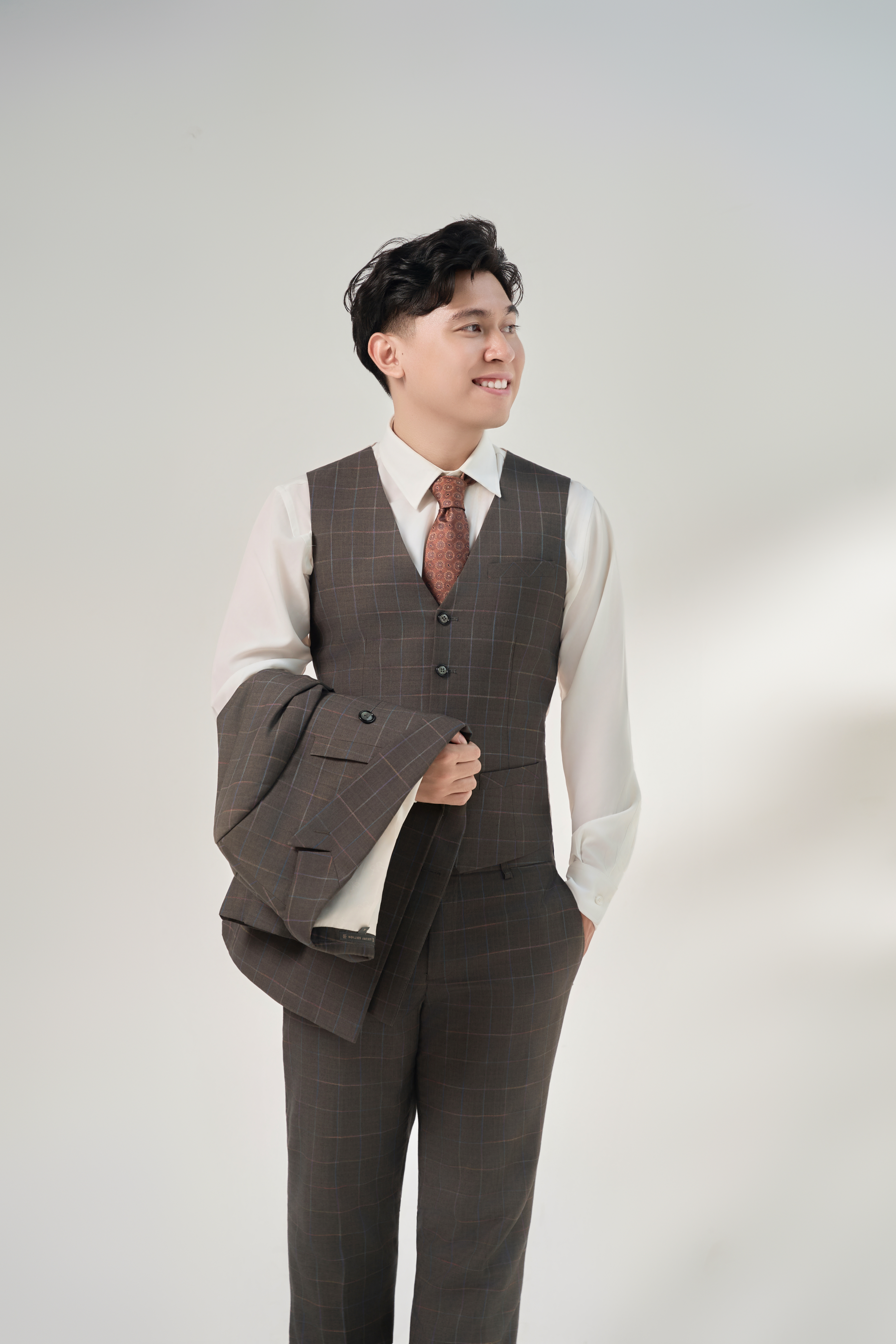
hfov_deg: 22.9
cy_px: 672
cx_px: 448
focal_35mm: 59
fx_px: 2210
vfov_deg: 33.8
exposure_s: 1/125
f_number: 3.5
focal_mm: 59.2
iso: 320
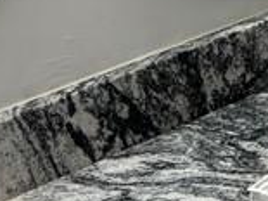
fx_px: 1331
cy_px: -165
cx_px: 392
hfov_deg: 11.1
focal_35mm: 172
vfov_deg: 8.3
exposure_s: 1/155
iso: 32
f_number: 1.6
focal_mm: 5.96
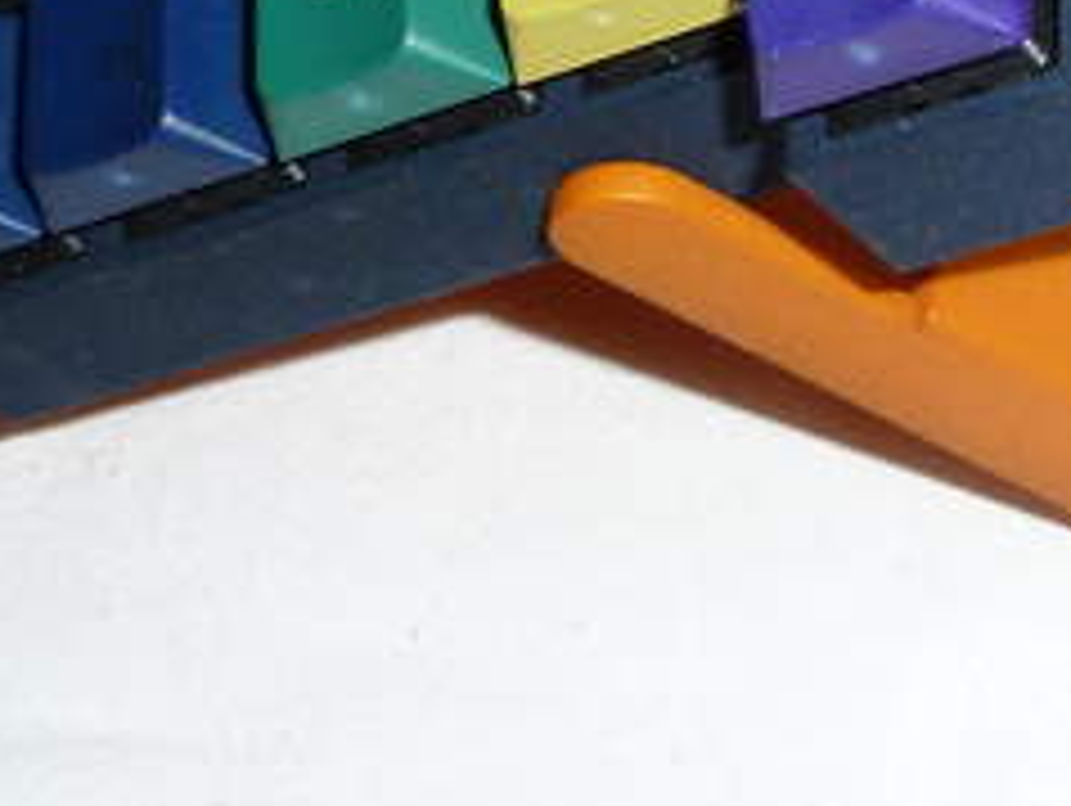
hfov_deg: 17.6
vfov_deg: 13.8
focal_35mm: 105
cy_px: -68
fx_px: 3252
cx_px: 1372
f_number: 3.3
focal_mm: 4.1
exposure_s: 1/30
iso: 100
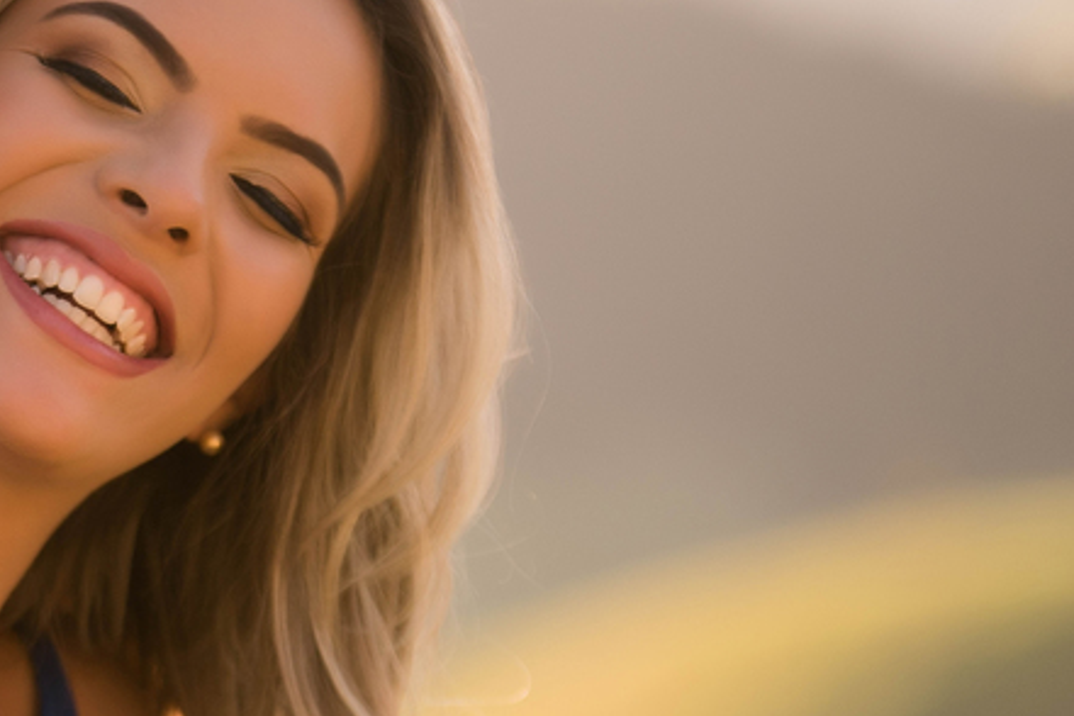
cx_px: -244
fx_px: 9904
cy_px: 549
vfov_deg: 4.1
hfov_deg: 6.2
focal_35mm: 332
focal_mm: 122
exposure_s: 1/640
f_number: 2.8
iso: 100
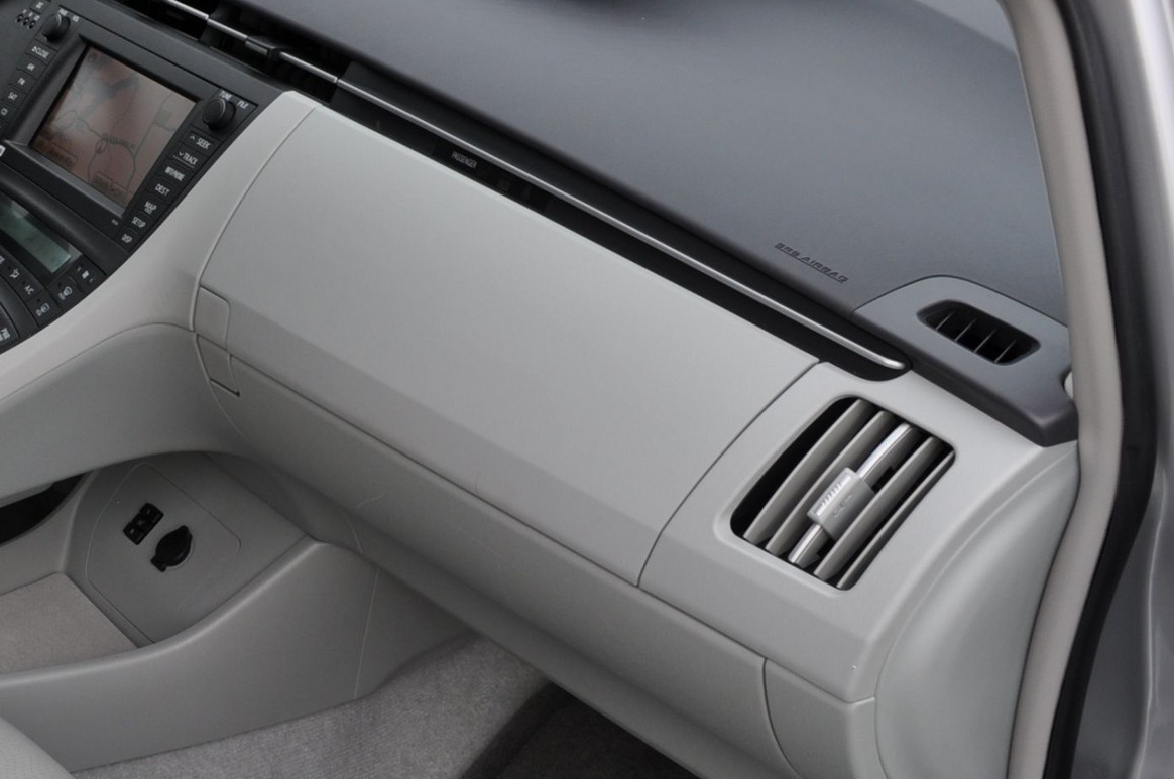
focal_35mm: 58
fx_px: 1889
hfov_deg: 32.6
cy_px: 393
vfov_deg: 23.3
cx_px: 92
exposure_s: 1/60
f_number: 8
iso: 200
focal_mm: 18
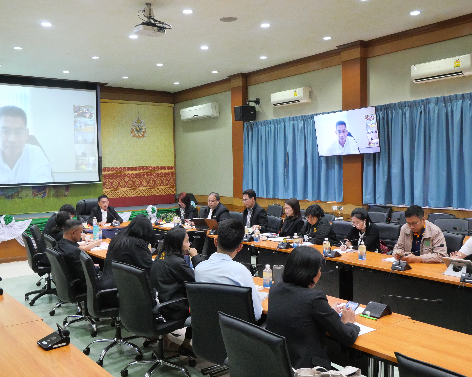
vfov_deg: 44.5
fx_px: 461
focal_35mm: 33
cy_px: 187
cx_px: 228
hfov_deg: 54.2
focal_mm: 14
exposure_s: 1/40
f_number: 6.3
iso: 3200
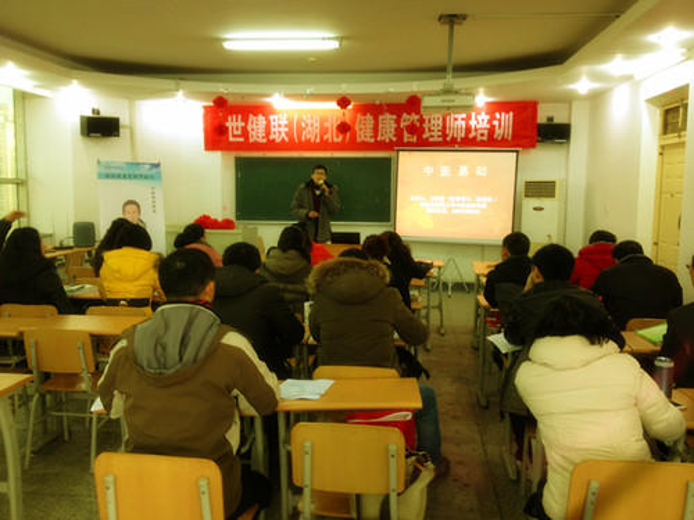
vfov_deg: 40.7
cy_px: 260
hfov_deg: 52.6
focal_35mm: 35
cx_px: 347
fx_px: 702
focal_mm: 4.28
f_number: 2.4
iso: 80
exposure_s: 1/20
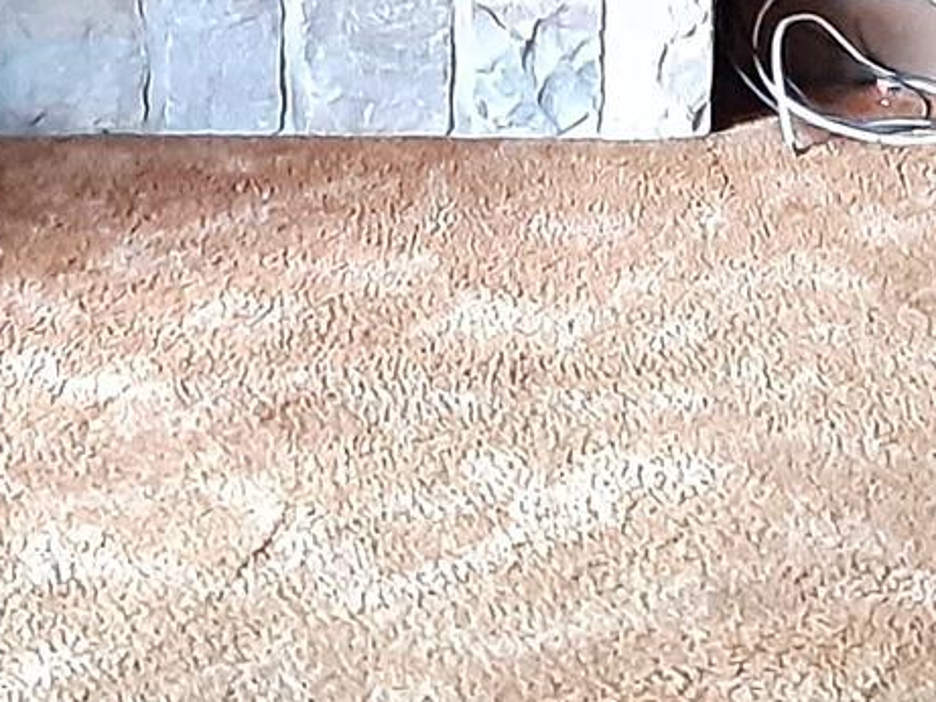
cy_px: -619
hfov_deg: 16.3
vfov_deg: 11.4
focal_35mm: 120
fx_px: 3246
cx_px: 782
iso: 500
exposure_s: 1/20
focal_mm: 2.91
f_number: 1.9
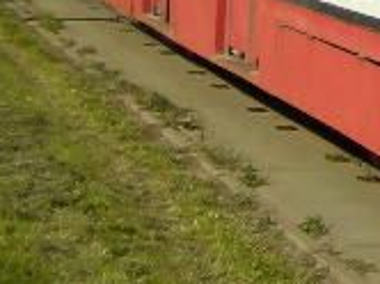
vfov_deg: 6.7
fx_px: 2368
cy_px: -222
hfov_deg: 8.8
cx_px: 673
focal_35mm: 216
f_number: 5.7
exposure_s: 1/266
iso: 50
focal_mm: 5.7
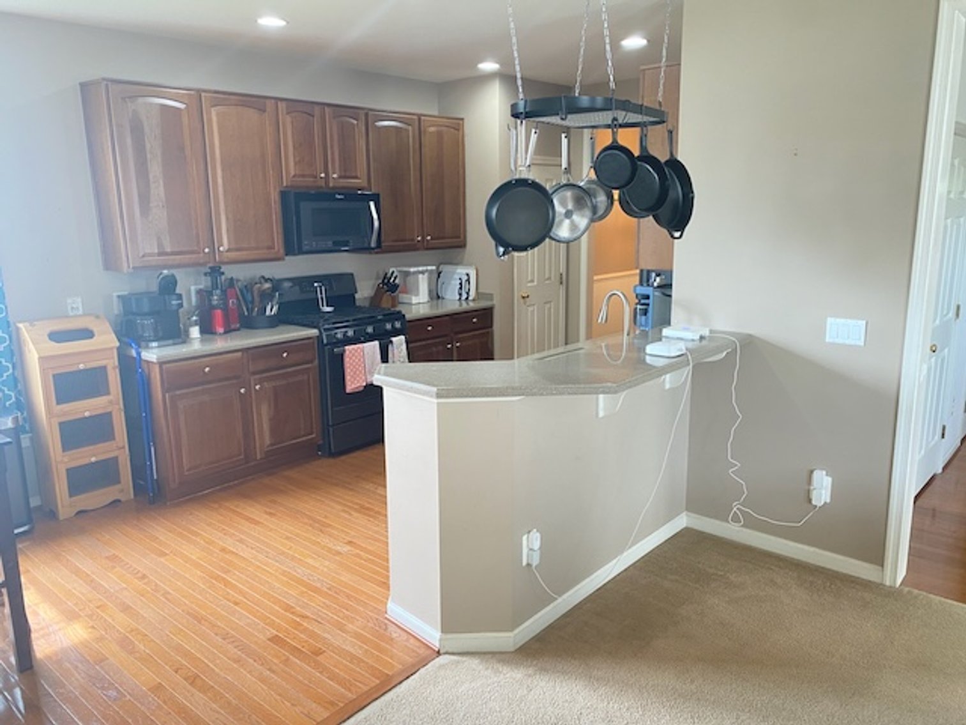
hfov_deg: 67.3
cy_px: 362
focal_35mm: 26
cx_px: 483
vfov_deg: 53.1
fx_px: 726
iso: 125
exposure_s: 1/60
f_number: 1.8
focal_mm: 4.25
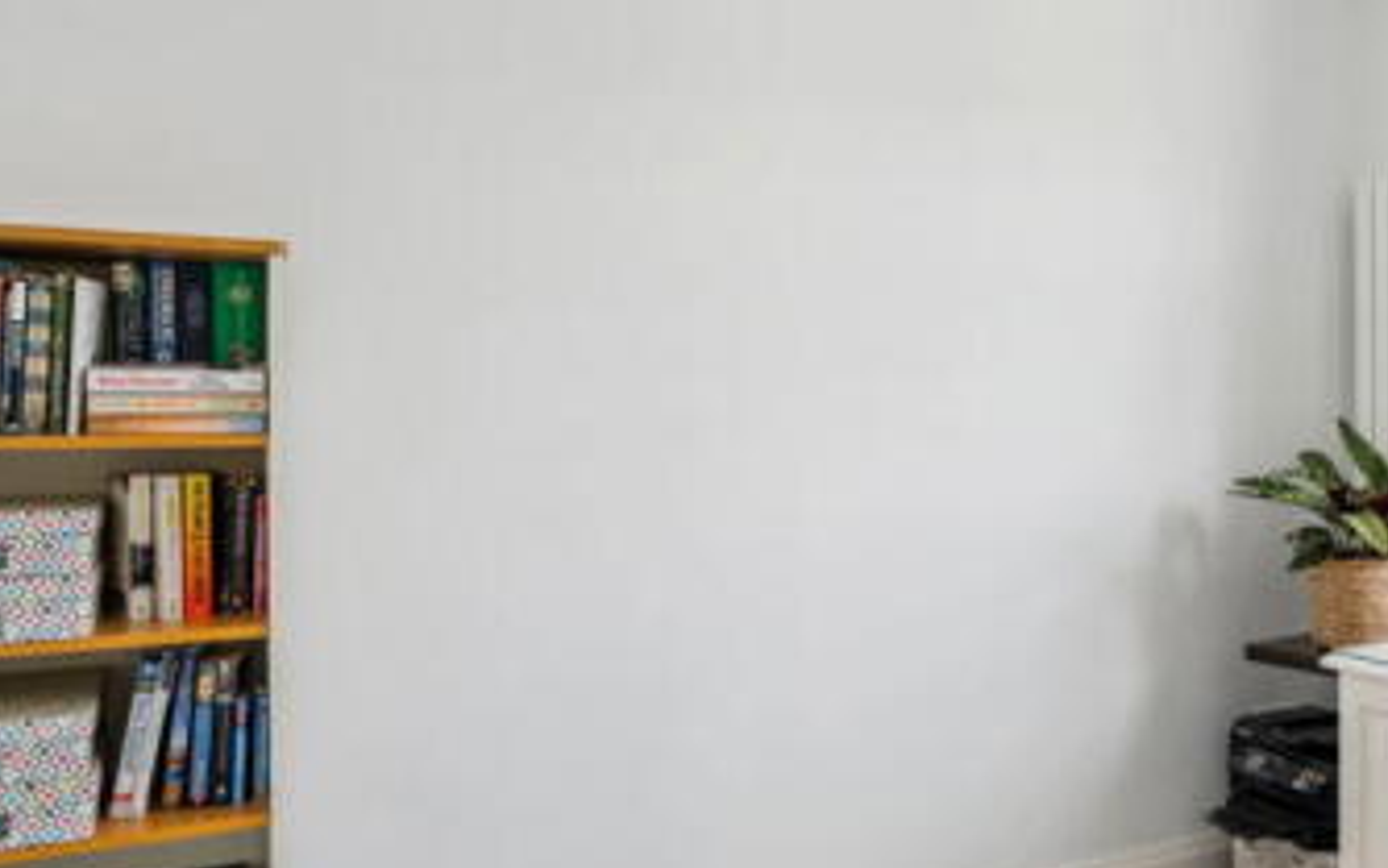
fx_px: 1211
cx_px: 1091
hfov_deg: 55.8
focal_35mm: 32
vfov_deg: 39.5
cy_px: 438
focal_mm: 16
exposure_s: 1/20
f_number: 8
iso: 640
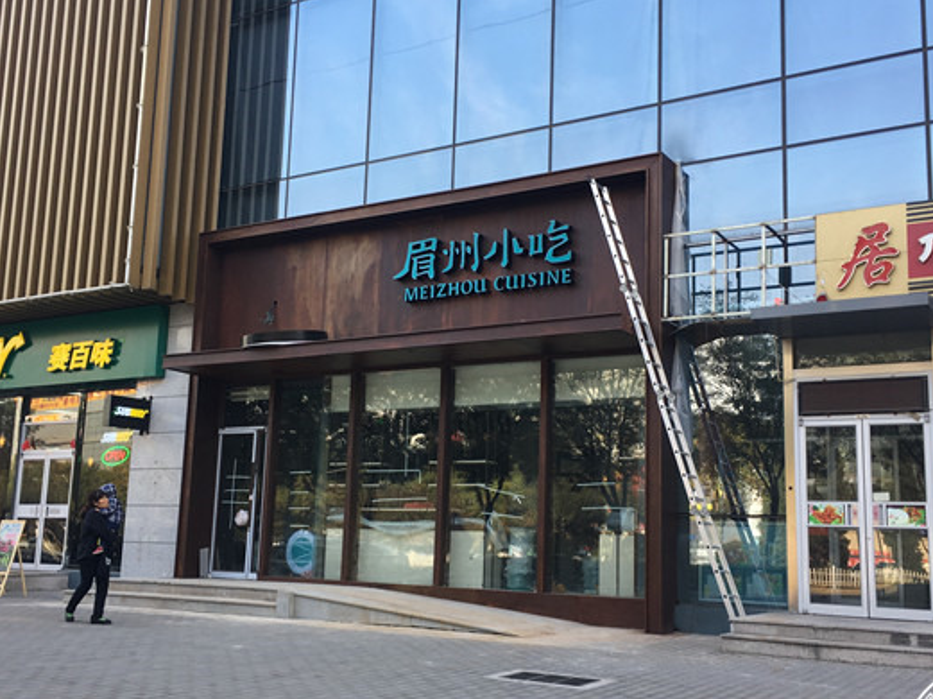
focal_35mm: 39
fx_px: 1050
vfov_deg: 36.8
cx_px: 451
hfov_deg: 47.9
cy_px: 367
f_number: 2.2
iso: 25
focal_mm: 4.15
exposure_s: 1/194
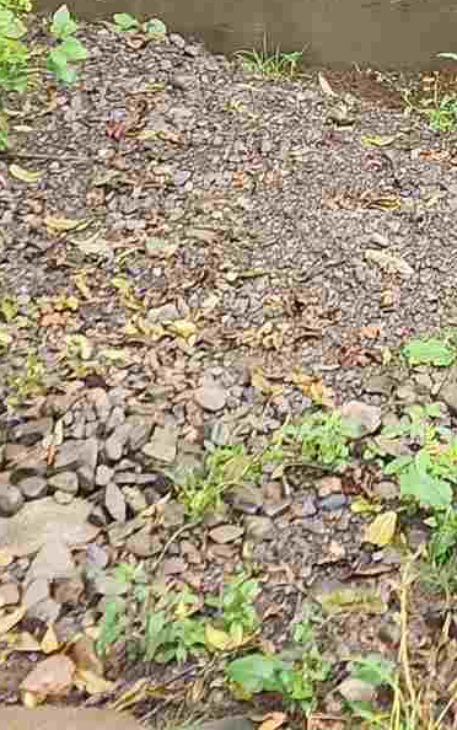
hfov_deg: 10.3
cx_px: 538
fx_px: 2507
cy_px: -106
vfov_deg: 16.0
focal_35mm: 126
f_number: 1.8
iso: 400
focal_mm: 6.4
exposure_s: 1/120
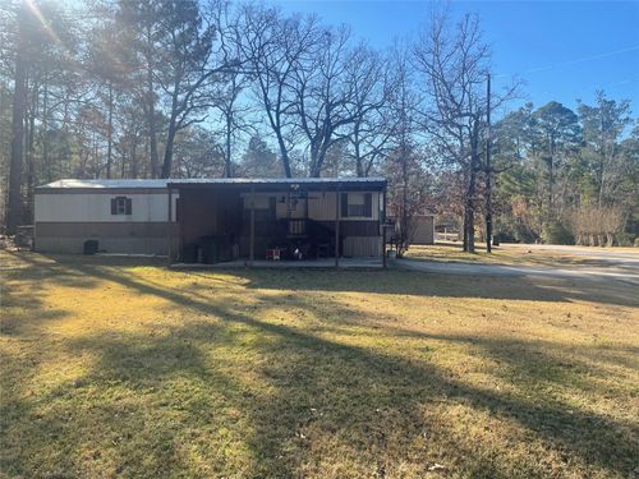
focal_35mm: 26
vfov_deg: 53.1
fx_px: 480
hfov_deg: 67.3
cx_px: 320
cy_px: 240
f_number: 1.6
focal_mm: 4.2
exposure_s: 1/1531
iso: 32
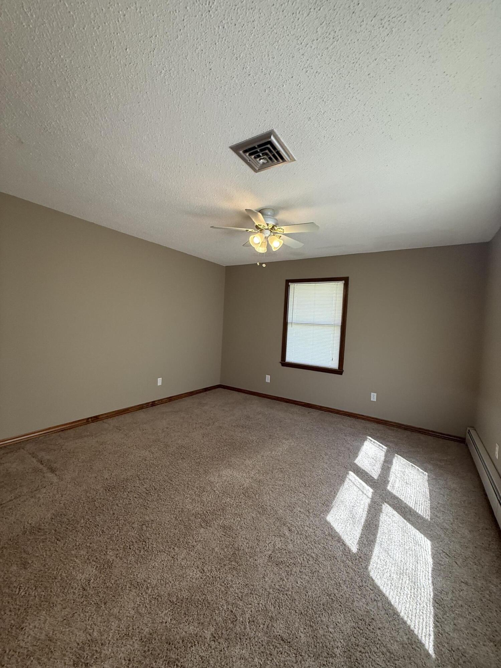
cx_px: 250
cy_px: 334
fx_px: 270
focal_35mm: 14
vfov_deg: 102.1
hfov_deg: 85.7
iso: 160
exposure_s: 1/120
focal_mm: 2.22
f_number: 2.2
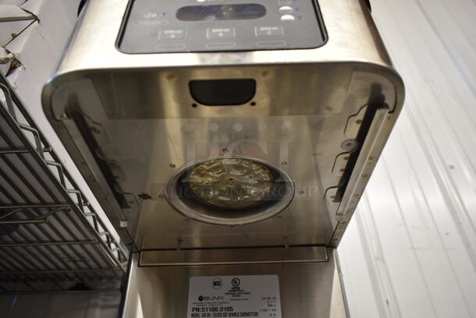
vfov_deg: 48.0
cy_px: 159
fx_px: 357
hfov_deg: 67.3
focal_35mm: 27
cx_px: 238
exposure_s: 1/30
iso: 450
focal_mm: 18
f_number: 3.5
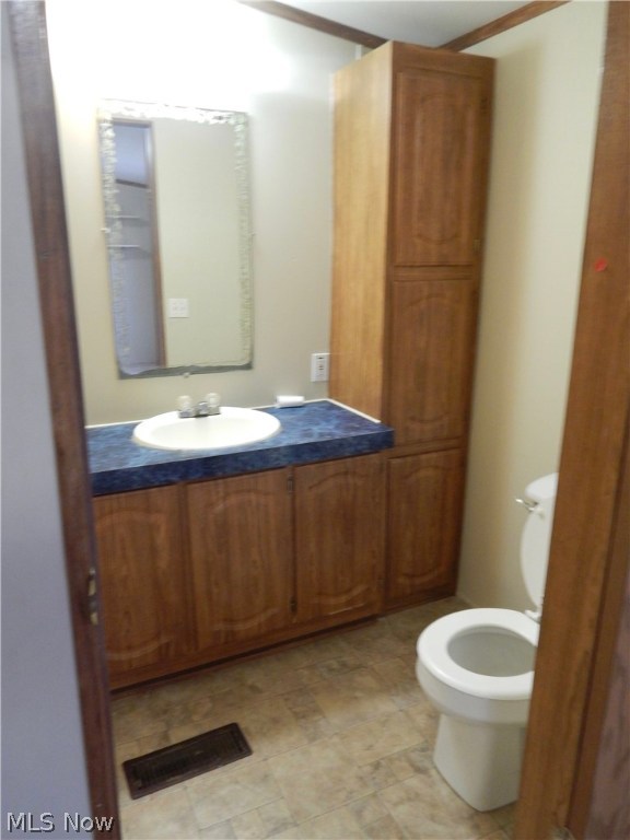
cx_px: 315
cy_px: 420
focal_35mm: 25
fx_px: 607
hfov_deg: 54.9
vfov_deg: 69.4
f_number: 3.1
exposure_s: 1/15
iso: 400
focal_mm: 4.5
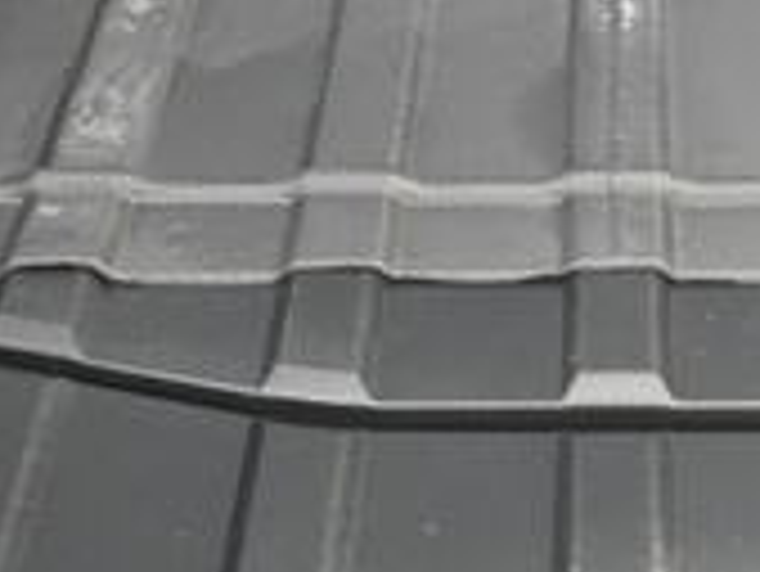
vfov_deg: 14.4
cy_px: 54
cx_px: 634
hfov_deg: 19.0
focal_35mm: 102
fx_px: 2241
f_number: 2.8
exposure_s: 1/160
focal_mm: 28
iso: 6400
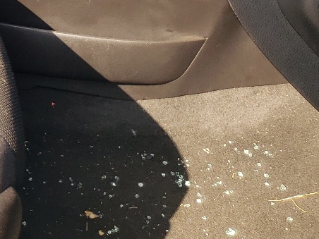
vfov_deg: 14.4
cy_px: -169
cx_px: -143
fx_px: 848
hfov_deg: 19.0
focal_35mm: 92
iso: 50
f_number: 1.5
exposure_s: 1/400
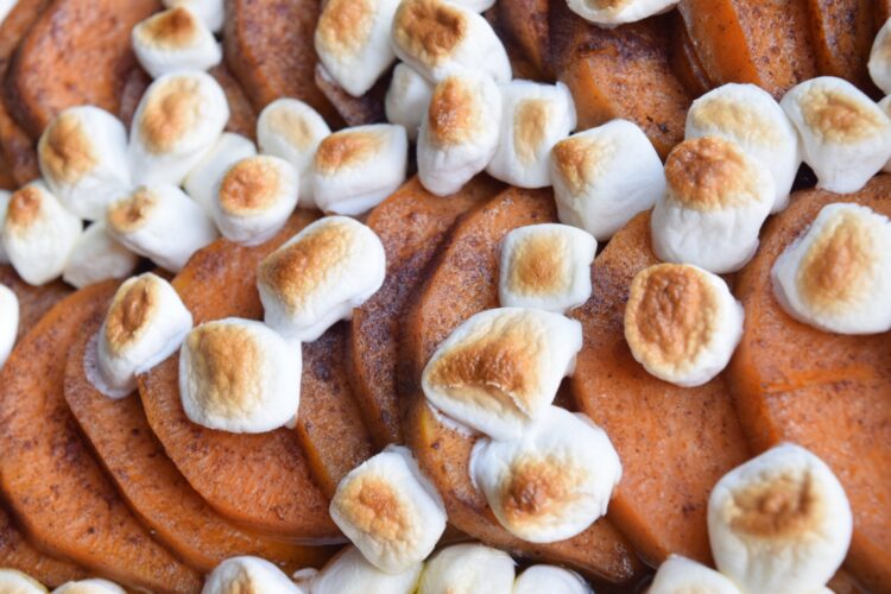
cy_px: 297
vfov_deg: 22.6
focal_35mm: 60
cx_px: 446
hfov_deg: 33.4
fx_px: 1485
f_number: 8
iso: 800
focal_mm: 40
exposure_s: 1/80
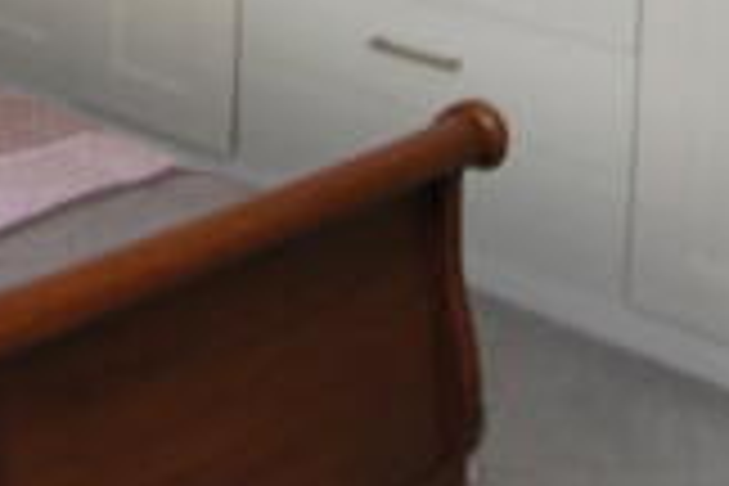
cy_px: -412
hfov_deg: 20.3
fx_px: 1924
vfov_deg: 12.9
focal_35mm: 95
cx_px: -112
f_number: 3.5
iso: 100
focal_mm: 10
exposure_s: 1/8
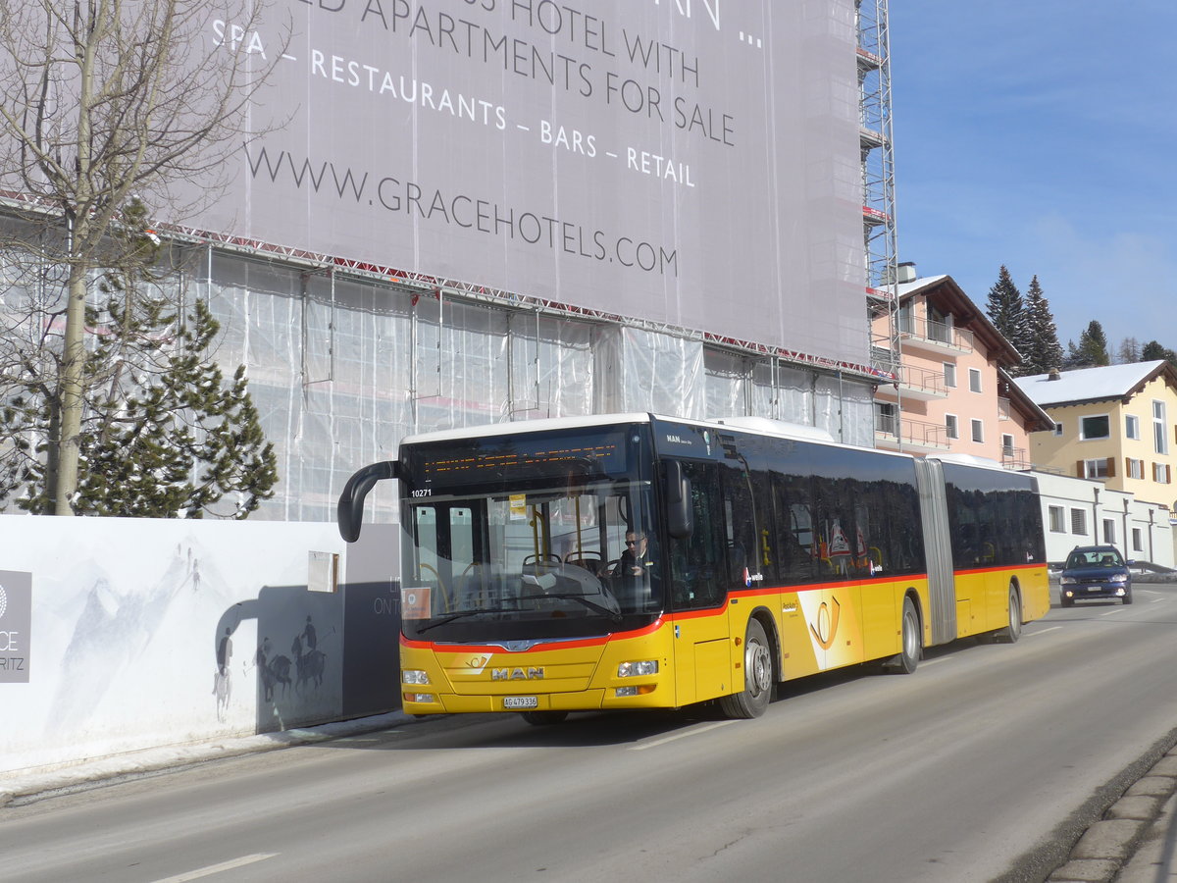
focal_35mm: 55
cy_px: 442
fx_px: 1870
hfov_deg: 34.9
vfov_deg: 26.6
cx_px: 588
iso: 80
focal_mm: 11.3
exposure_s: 1/2000
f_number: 3.4
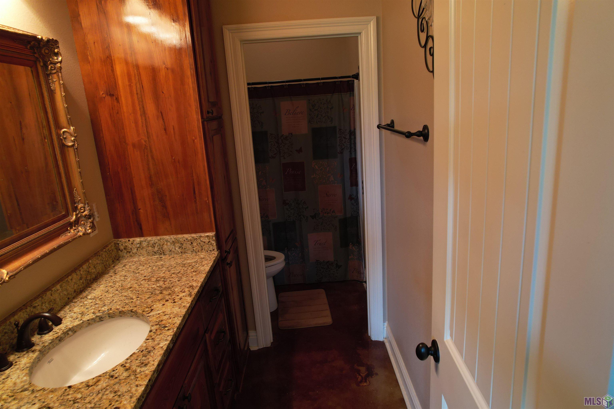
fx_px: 375
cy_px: 204
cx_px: 307
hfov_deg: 78.6
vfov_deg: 57.2
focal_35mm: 22
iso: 160
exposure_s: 1/15
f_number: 2.8
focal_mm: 8.38
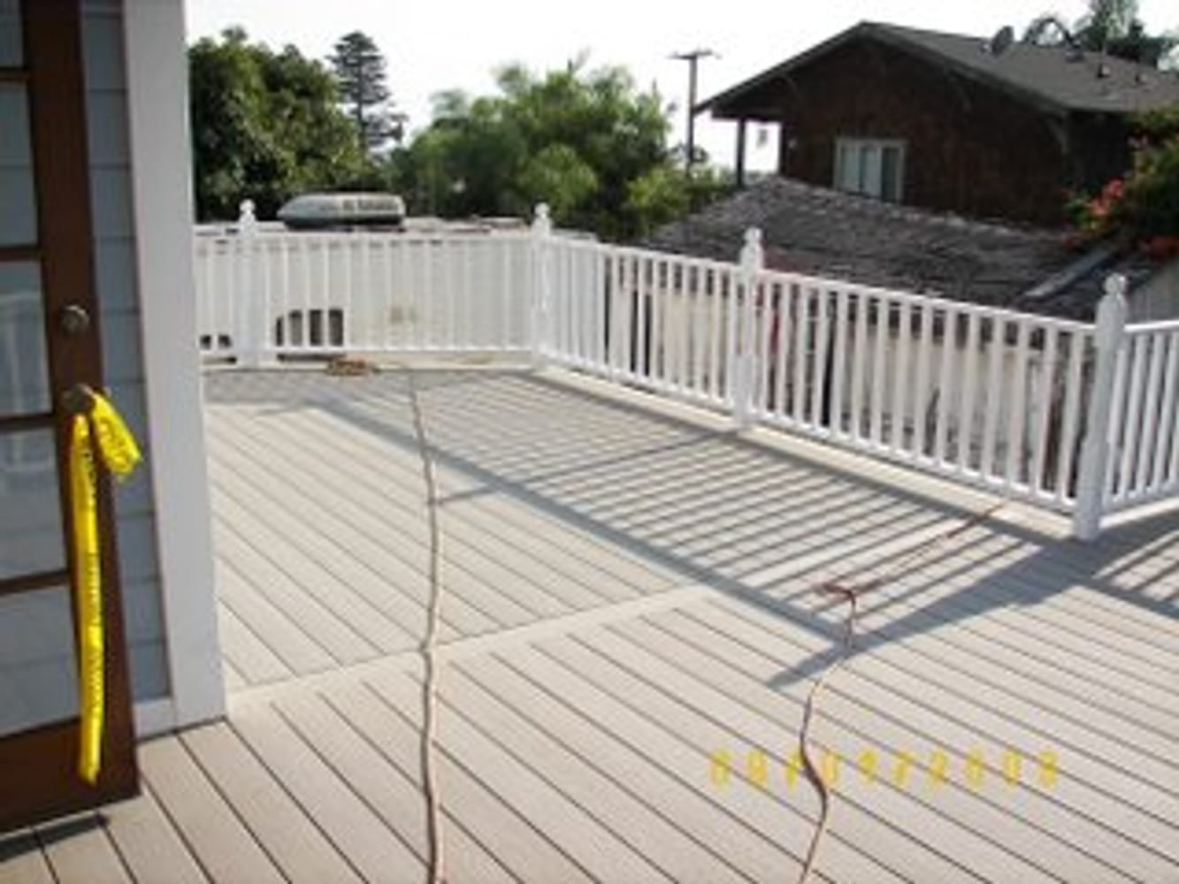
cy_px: 442
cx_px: 590
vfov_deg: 39.7
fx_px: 1226
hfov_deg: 51.4
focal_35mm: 36
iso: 50
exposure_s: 1/640
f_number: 2.8
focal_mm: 6
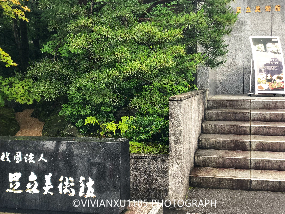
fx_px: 428
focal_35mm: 52
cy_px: 107
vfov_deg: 28.0
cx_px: 142
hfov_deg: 36.8
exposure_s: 1/60
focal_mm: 6
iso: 40
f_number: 2.4
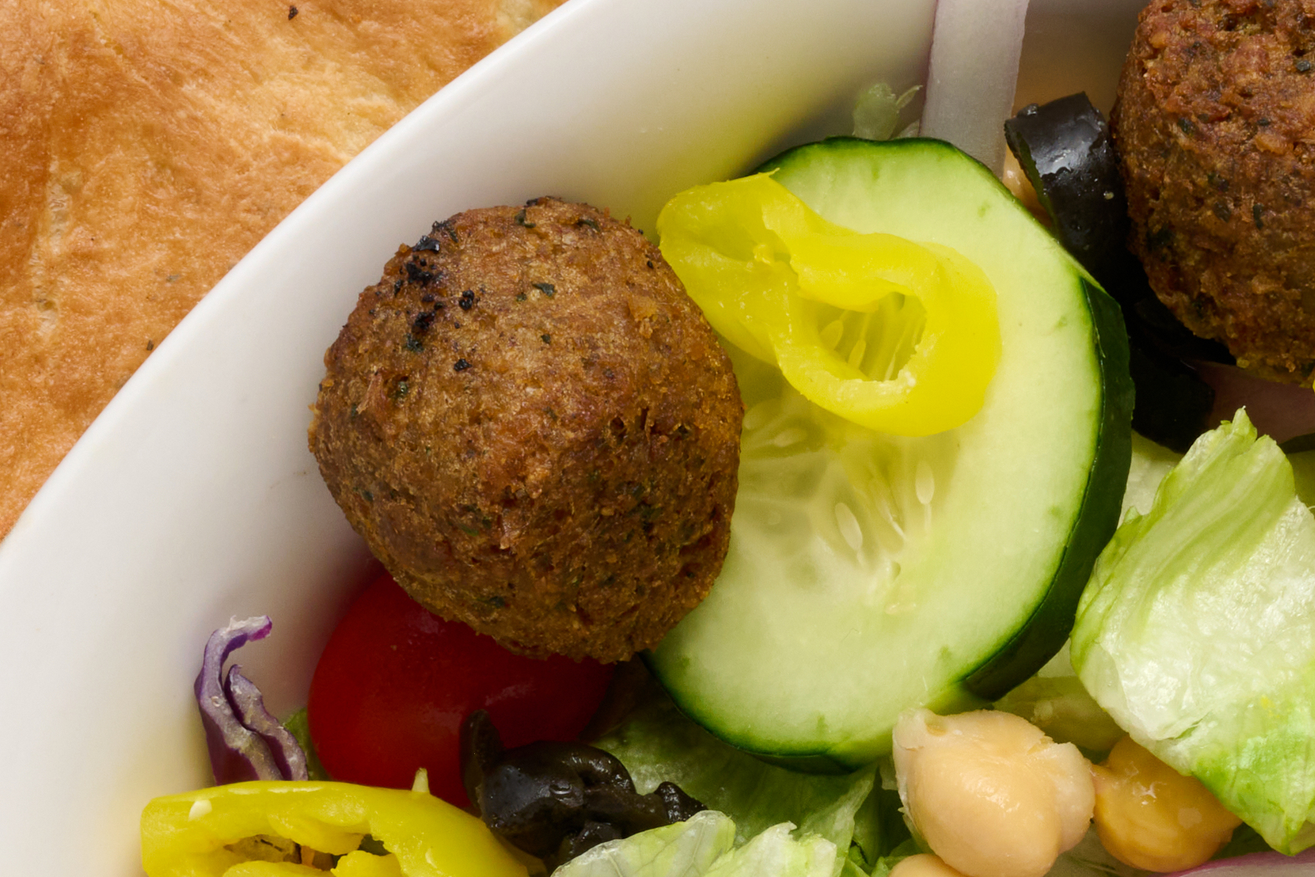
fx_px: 5991
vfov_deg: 8.3
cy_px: 870
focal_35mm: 164
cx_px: 826
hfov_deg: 12.5
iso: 200
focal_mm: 39
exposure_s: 1/125
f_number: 16
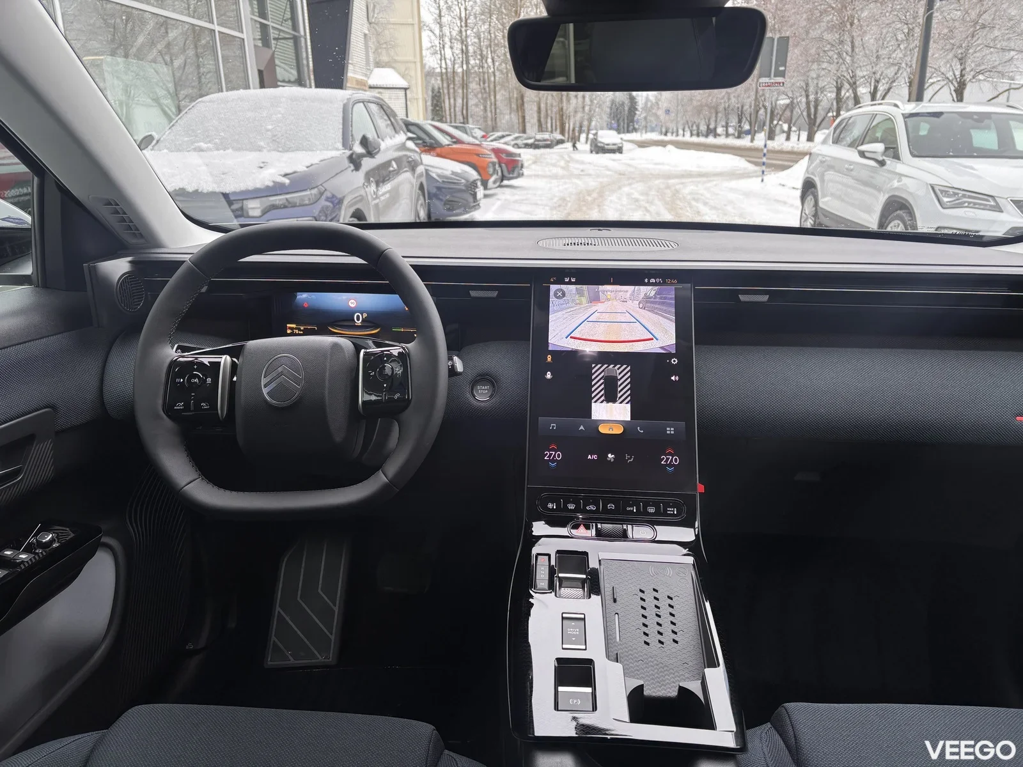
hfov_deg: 67.3
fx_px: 768
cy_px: 384
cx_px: 512
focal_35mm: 26
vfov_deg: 53.1
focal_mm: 5.96
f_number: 1.6
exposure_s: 1/121
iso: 32
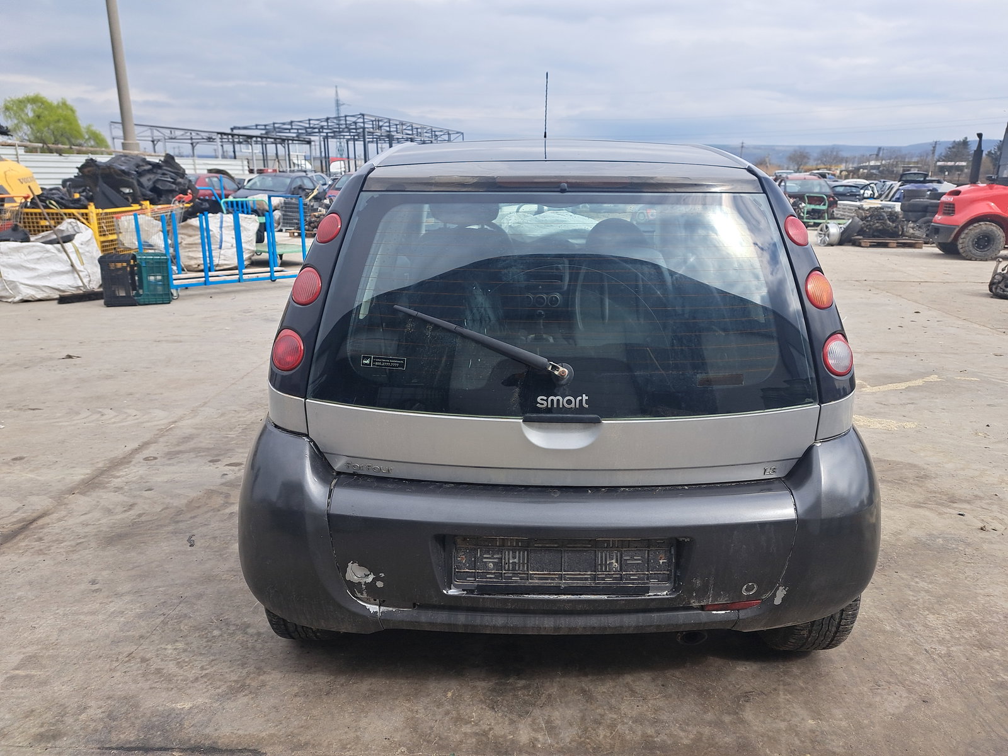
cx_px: 504
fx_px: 699
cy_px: 378
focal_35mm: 24
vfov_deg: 56.8
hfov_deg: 71.6
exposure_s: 1/891
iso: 50
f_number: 1.8
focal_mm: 5.23
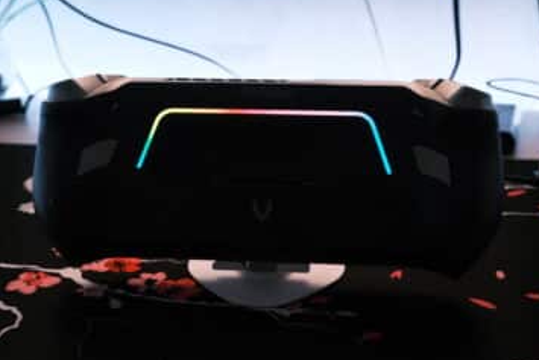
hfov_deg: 43.5
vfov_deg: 29.9
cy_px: 178
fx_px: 674
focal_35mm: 45
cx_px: 295
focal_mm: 27.1
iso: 3200
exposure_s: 1/52
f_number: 5
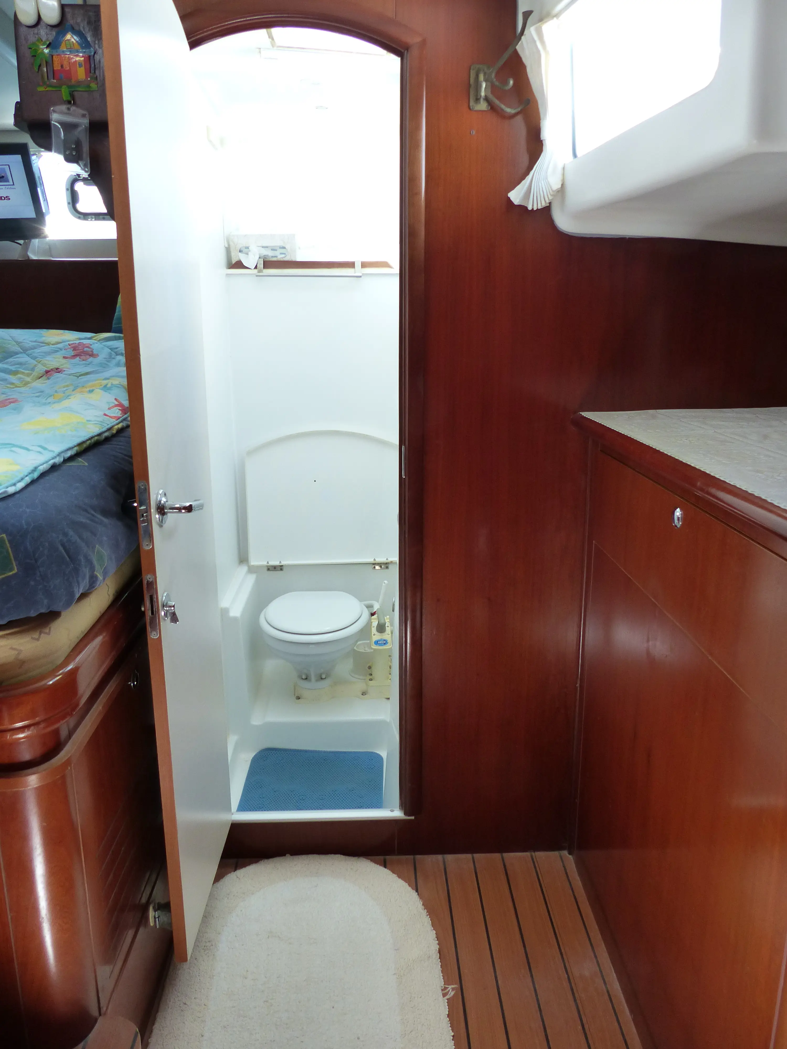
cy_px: 524
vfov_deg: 67.3
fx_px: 788
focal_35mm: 26
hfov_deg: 53.1
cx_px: 394
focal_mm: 4.5
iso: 200
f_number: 2.8
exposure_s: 1/60
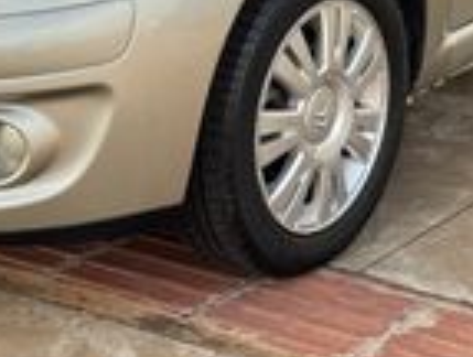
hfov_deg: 12.5
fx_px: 2164
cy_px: -172
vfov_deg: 9.2
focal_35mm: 158
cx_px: 228
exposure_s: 1/544
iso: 64
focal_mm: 6.76
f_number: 1.78
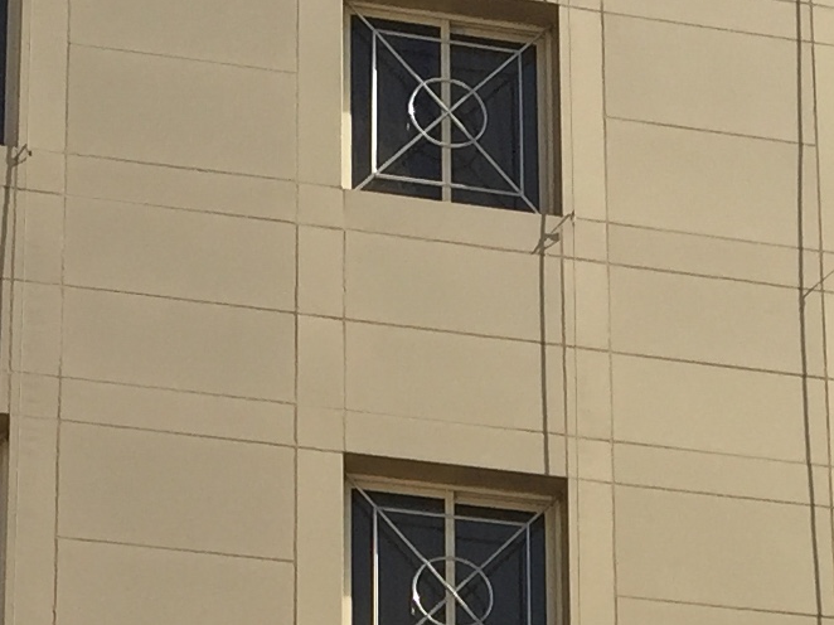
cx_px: 665
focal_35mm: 143
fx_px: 3444
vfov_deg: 9.3
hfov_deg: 13.7
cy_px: 1474
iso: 32
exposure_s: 1/2326
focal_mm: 4.15
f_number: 2.2
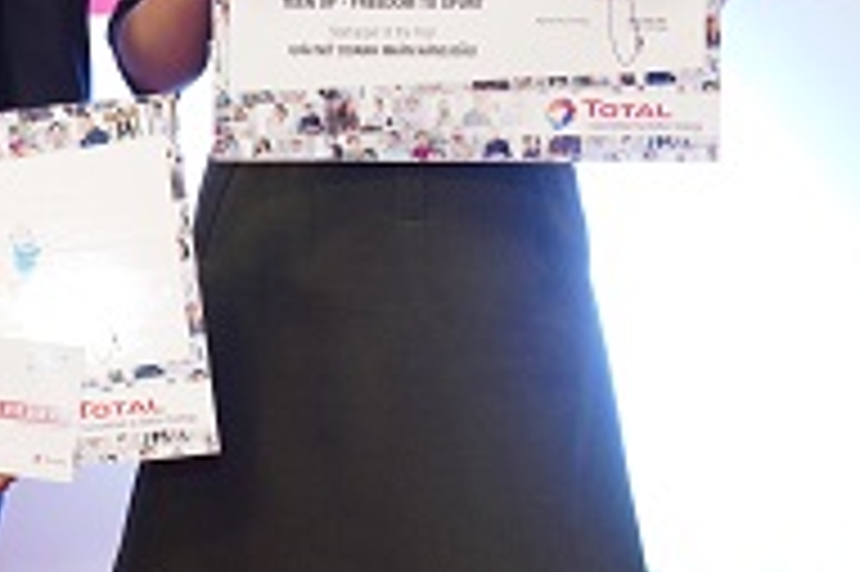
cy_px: -95
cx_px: -320
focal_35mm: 135
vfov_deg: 10.0
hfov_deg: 14.4
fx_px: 3222
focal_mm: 43
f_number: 3.2
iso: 2000
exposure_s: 1/160
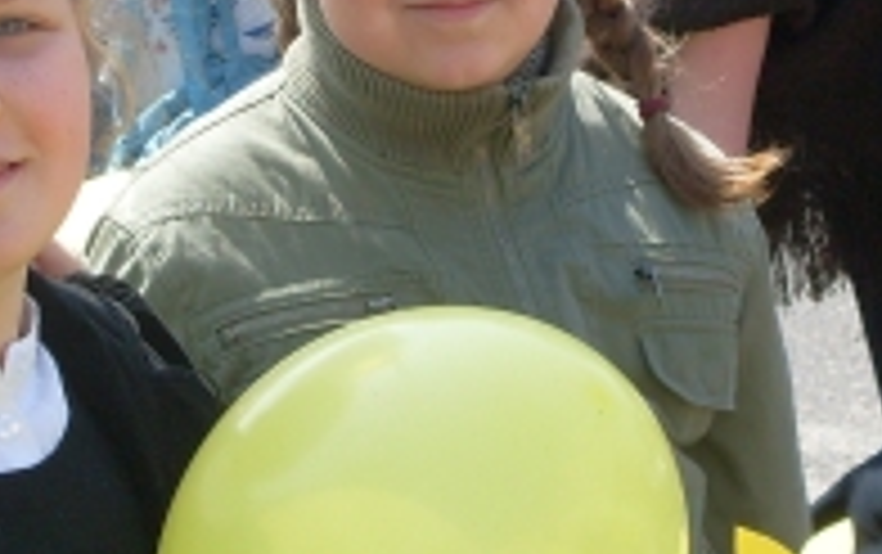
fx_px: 4139
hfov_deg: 12.2
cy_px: 68
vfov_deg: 7.6
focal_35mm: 172
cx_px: 446
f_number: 3.4
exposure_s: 1/350
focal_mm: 9.9
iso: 80
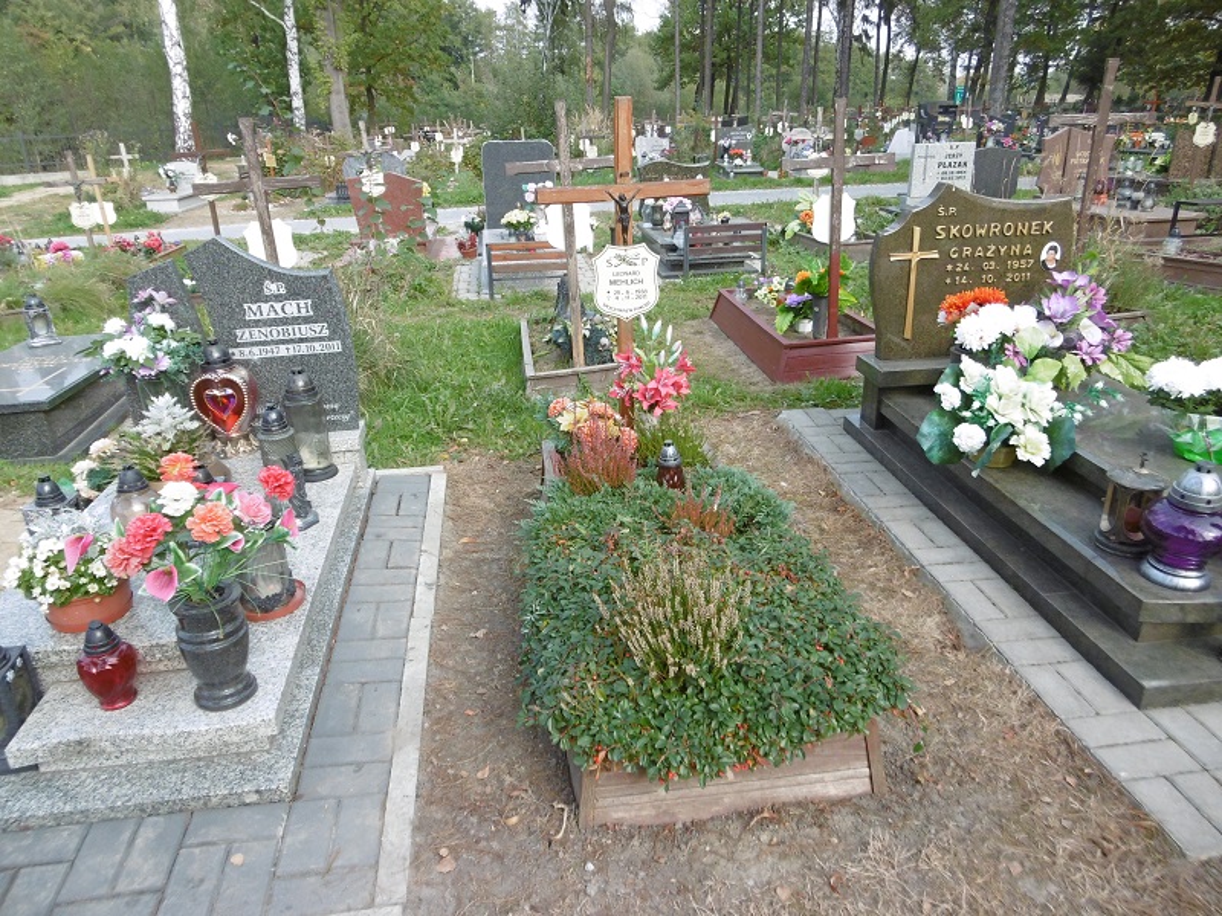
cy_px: 458
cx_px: 611
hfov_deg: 71.6
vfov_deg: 56.8
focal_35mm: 24
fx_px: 847
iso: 100
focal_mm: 4.3
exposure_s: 1/250
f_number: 3.1
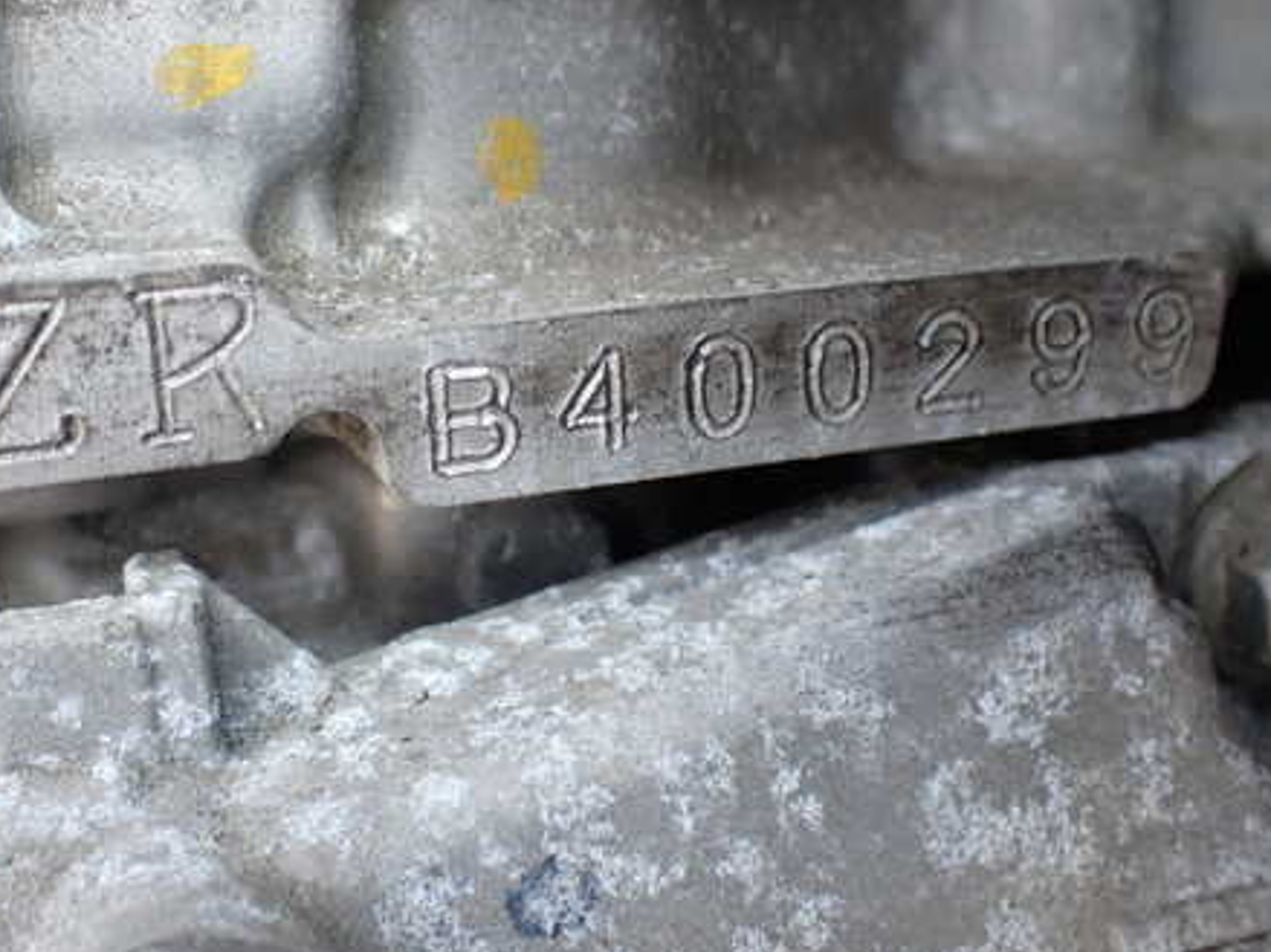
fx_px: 1505
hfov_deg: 45.5
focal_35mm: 41
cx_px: 510
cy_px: 394
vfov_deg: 35.0
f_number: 2.3
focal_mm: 5.4
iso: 200
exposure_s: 1/125
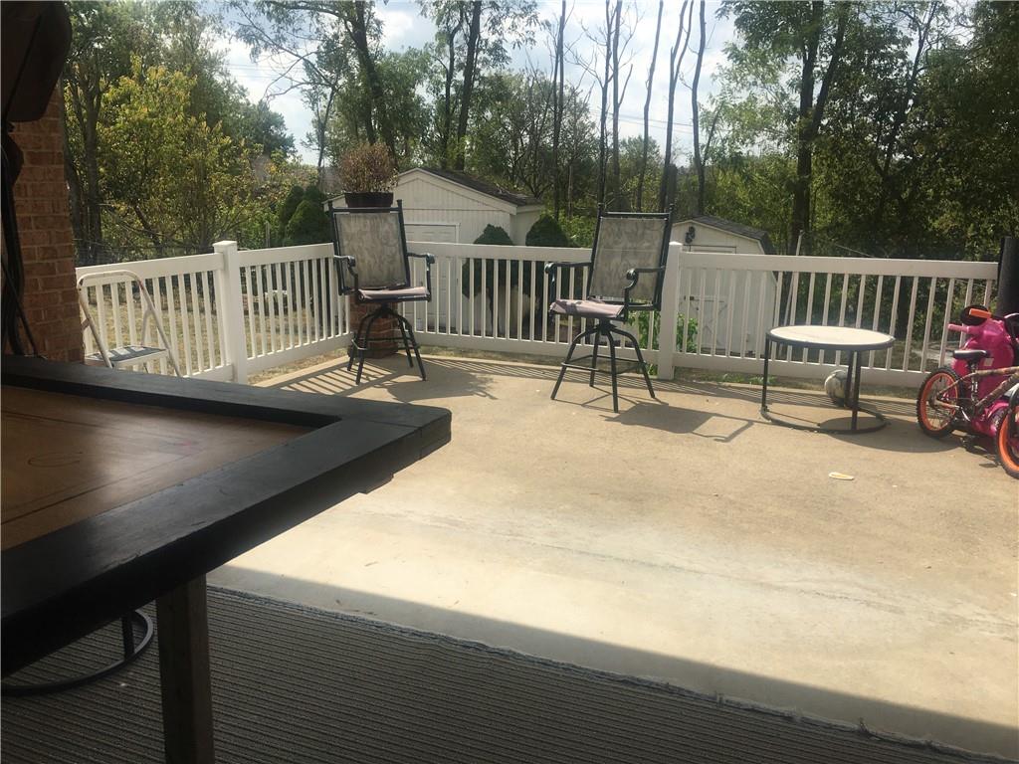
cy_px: 382
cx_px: 510
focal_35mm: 29
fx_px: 854
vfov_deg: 48.2
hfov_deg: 61.7
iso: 25
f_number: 2.2
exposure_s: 1/1700
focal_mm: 4.15
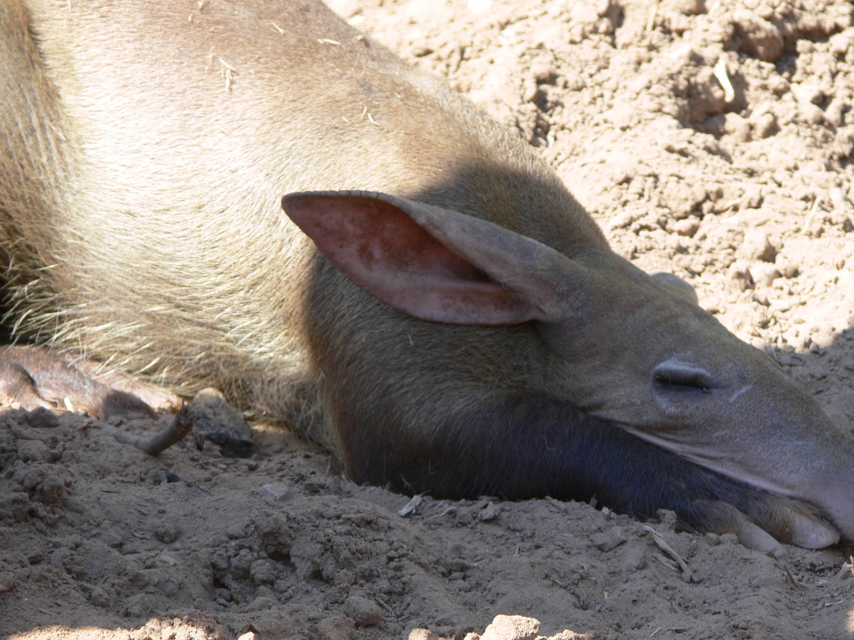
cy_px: 304
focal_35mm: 286
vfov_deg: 5.2
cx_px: 456
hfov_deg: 6.9
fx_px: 7056
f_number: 4.5
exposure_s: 1/125
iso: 80
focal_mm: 56.3
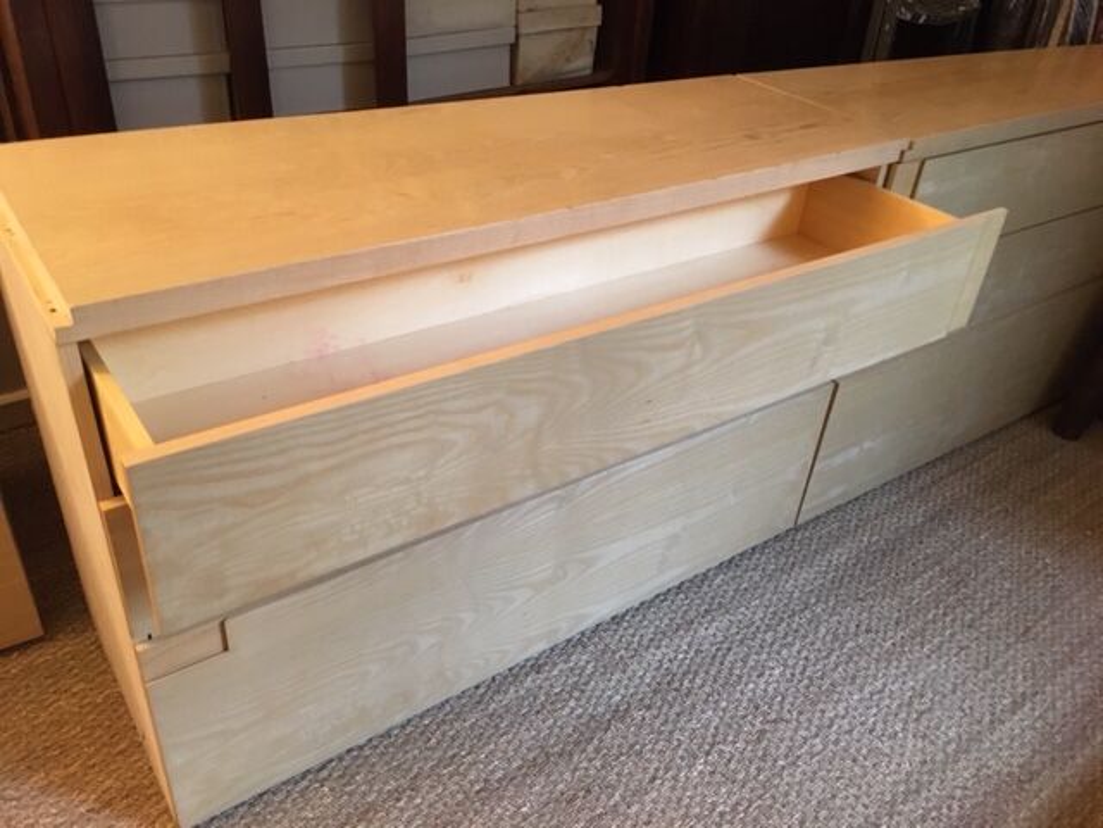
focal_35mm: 29
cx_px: 552
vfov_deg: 48.2
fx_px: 924
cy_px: 414
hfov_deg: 61.7
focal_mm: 4.15
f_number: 2.2
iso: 200
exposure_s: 1/17
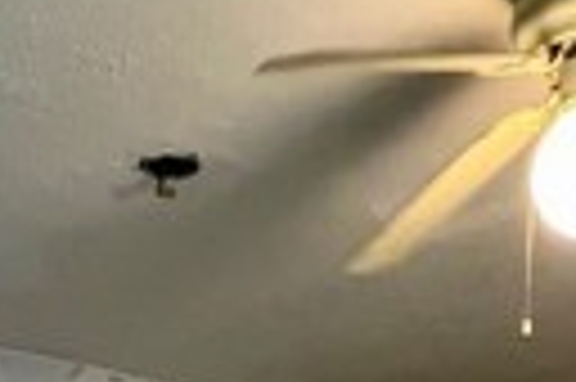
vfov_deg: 11.5
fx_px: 1294
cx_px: 180
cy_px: 1083
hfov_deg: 24.9
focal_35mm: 81
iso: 200
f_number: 1.8
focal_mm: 1.57
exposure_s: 1/60
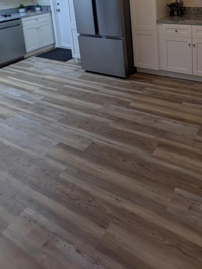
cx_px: 151
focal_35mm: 29
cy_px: 17
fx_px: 225
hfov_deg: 46.6
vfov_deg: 52.4
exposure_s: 1/120
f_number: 2.2
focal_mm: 1.83
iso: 69
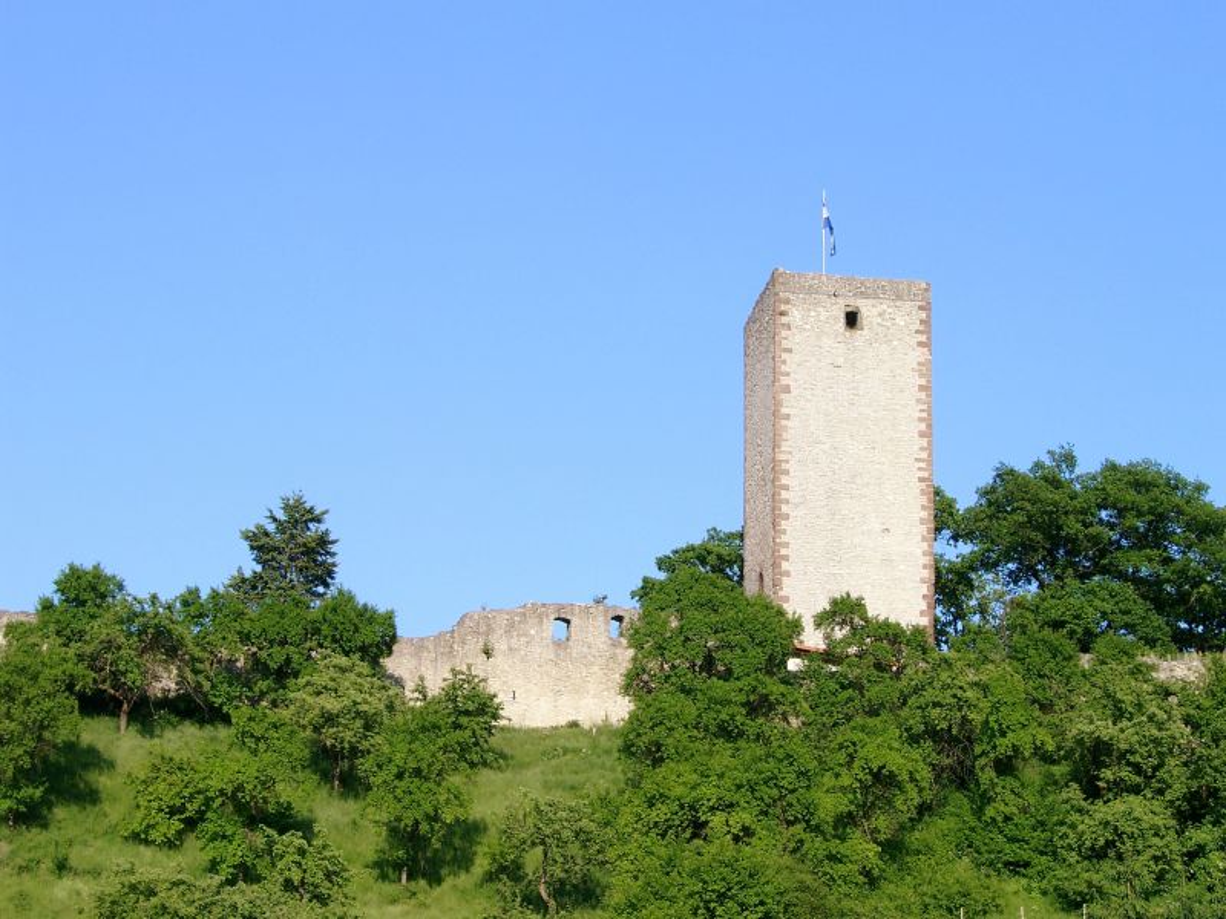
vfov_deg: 18.0
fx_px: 2904
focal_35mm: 82
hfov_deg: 23.8
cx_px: 613
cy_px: 460
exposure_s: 1/458
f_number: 4
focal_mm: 16.97
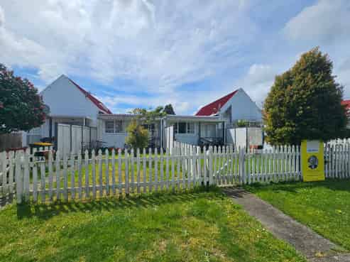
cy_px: 131
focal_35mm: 13
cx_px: 175
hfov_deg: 106.2
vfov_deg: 89.8
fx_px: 131
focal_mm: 2.2
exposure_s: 1/6444
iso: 50
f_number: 2.2
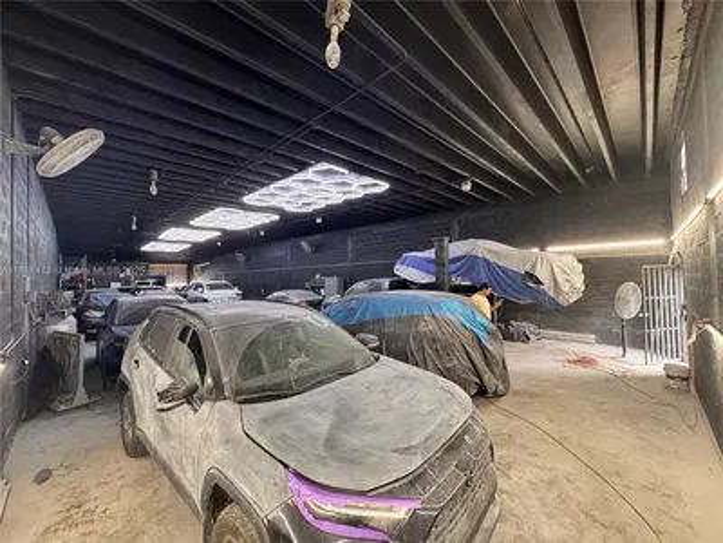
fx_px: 292
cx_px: 362
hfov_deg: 102.1
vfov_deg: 85.7
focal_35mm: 14
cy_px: 272
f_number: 2.2
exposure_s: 1/60
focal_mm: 2.22
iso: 200
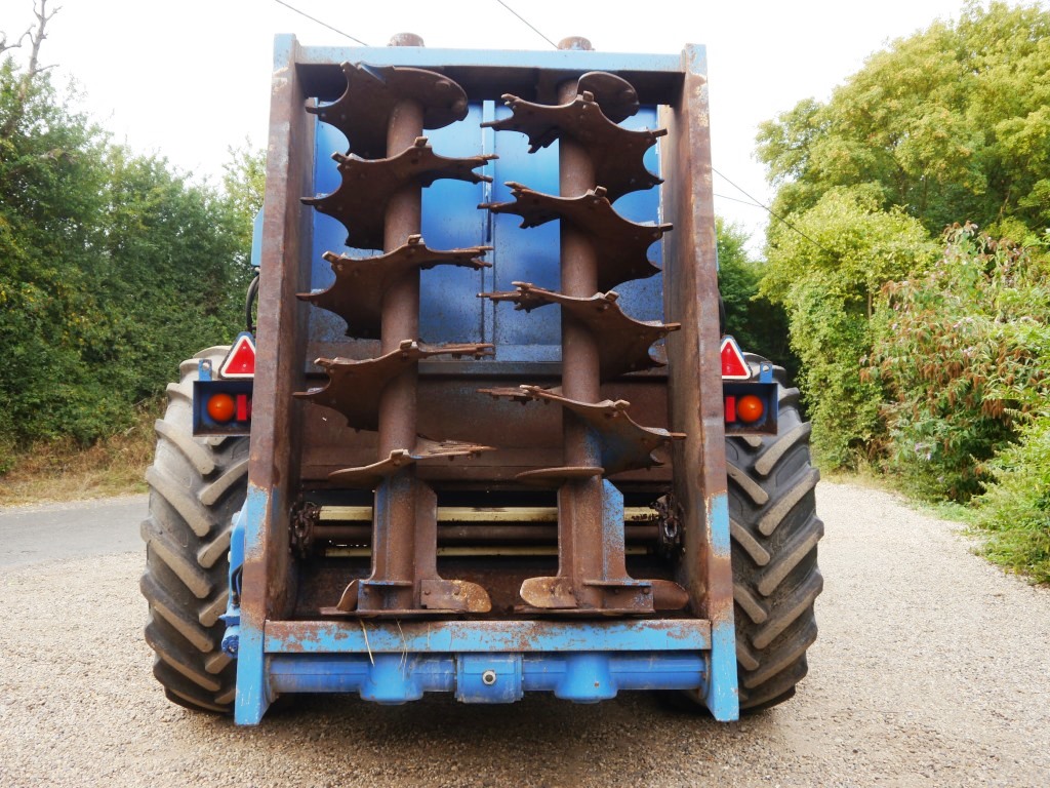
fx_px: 1092
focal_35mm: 36
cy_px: 394
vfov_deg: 39.7
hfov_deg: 51.4
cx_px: 525
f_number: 4.5
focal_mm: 18
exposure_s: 1/125
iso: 160
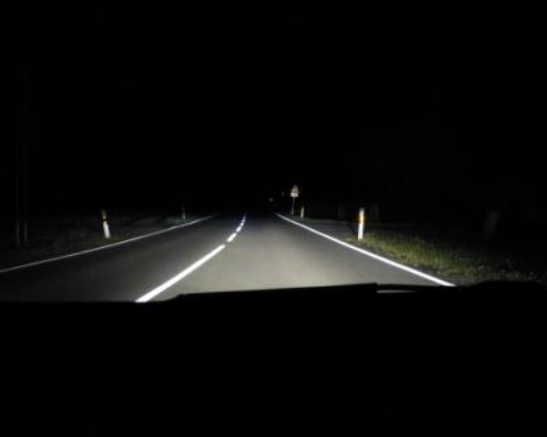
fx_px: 599
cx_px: 281
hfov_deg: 49.1
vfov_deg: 40.1
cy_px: 219
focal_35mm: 37
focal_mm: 6.1
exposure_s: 1/4
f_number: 3.7
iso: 1600
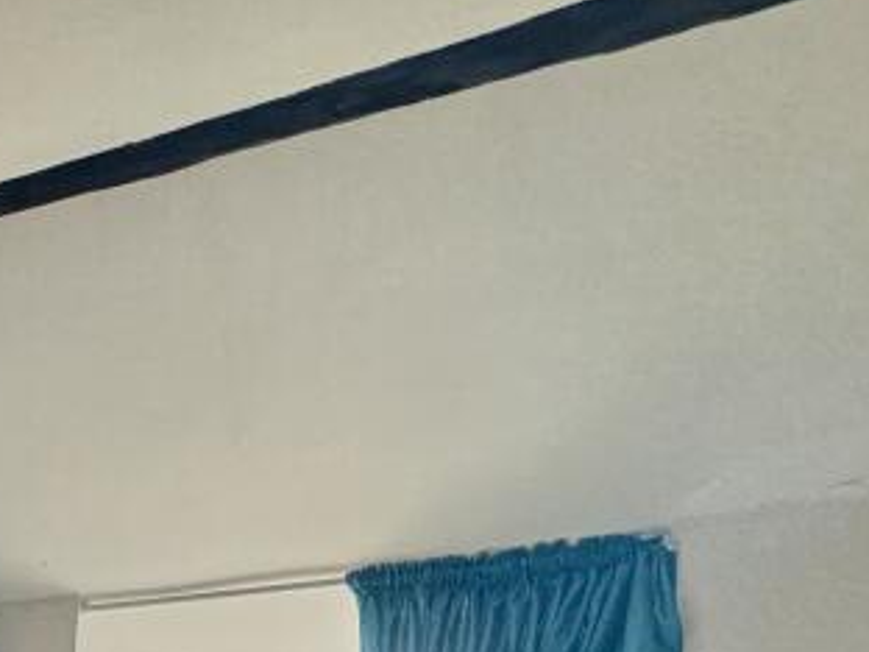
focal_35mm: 46
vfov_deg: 23.7
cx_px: -220
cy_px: 1025
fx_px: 1155
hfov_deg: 32.5
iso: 320
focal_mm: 2.22
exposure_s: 1/96
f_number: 2.2
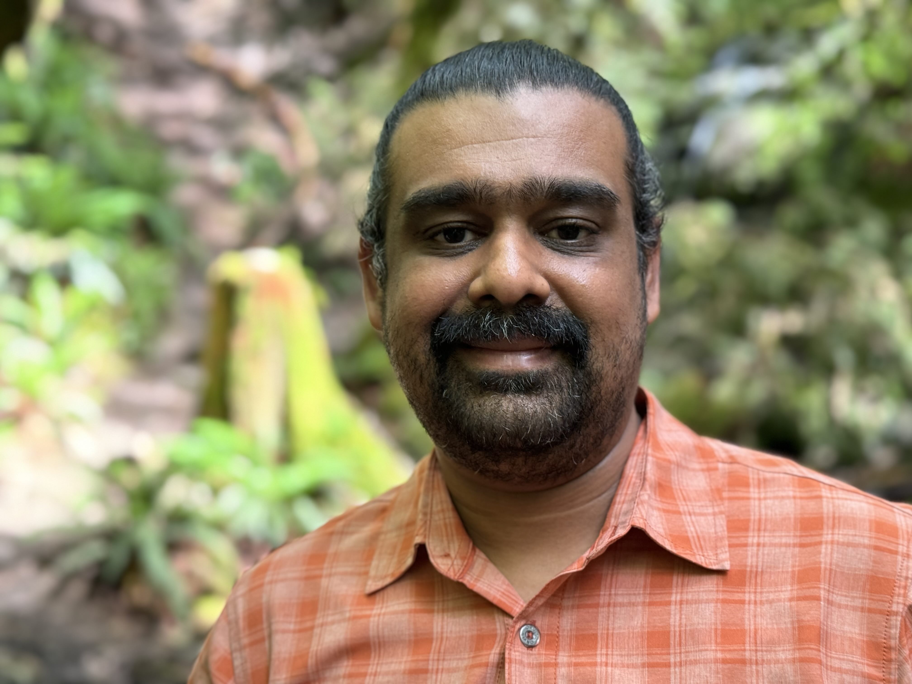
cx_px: 456
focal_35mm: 48
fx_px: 1265
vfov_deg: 30.3
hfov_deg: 39.7
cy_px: 342
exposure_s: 1/60
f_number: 1.78
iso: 200
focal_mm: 6.76
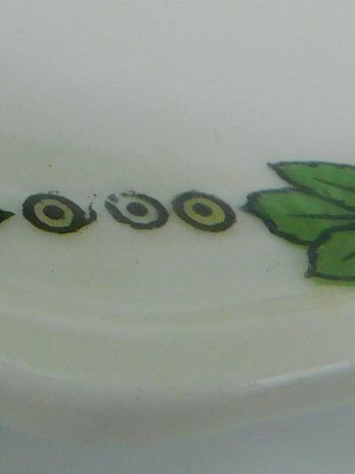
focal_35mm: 106
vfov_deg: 17.7
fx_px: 1450
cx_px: -105
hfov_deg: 13.5
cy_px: -82
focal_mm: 4
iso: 125
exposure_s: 1/250
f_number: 3
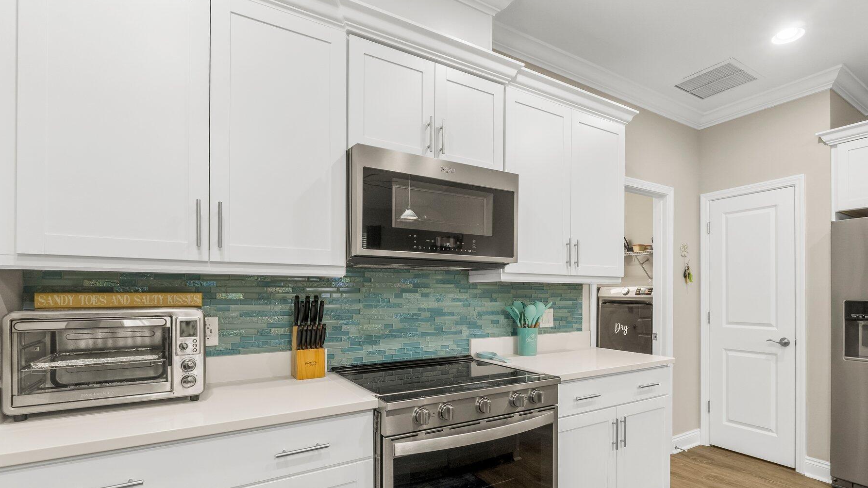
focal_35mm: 19
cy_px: 302
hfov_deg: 89.6
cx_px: 472
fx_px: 435
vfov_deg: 58.0
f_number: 9
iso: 400
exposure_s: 1/13
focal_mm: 10.5
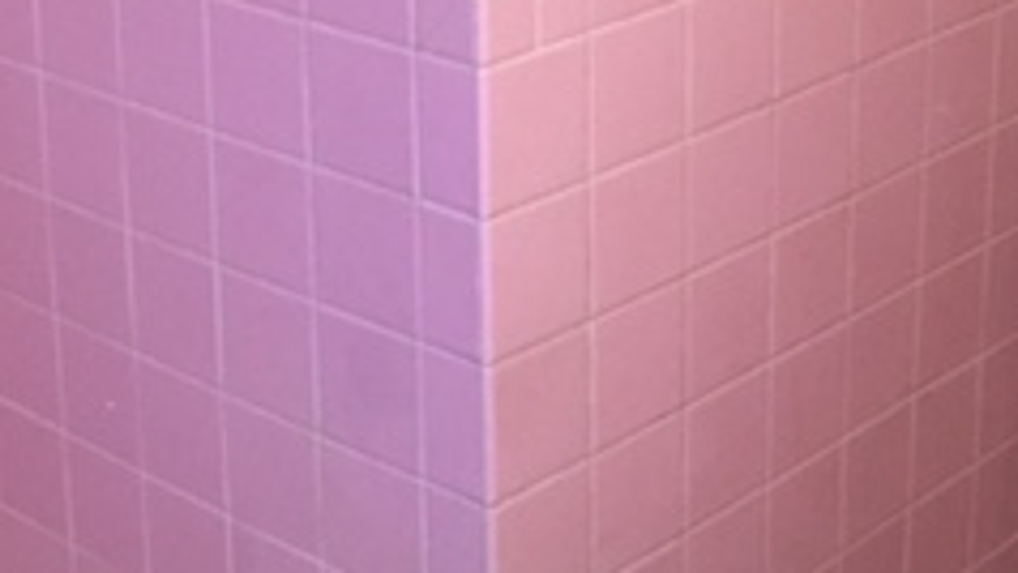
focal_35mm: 85
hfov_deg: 25.0
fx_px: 2295
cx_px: 398
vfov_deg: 14.1
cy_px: 56
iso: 160
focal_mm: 4.15
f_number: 2.2
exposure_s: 1/30
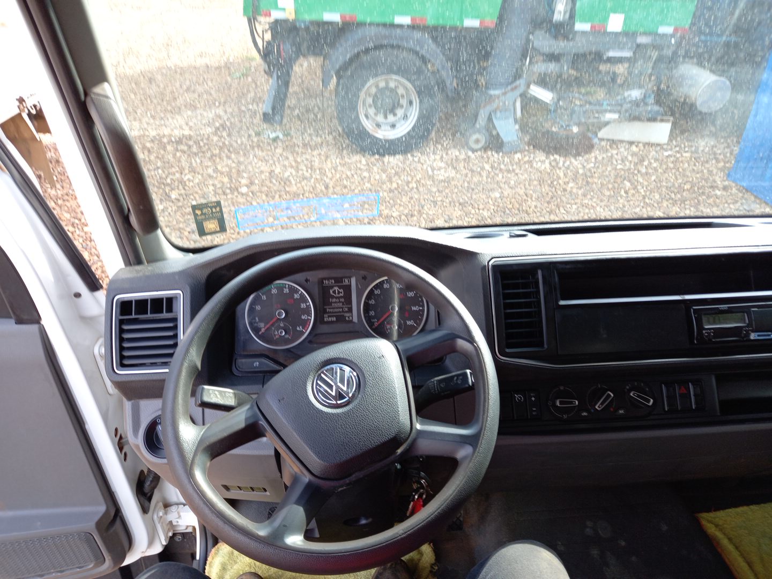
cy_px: 290
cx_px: 386
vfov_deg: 54.9
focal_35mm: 25
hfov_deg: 69.4
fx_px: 558
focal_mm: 4.6
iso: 33
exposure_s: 1/60
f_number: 2
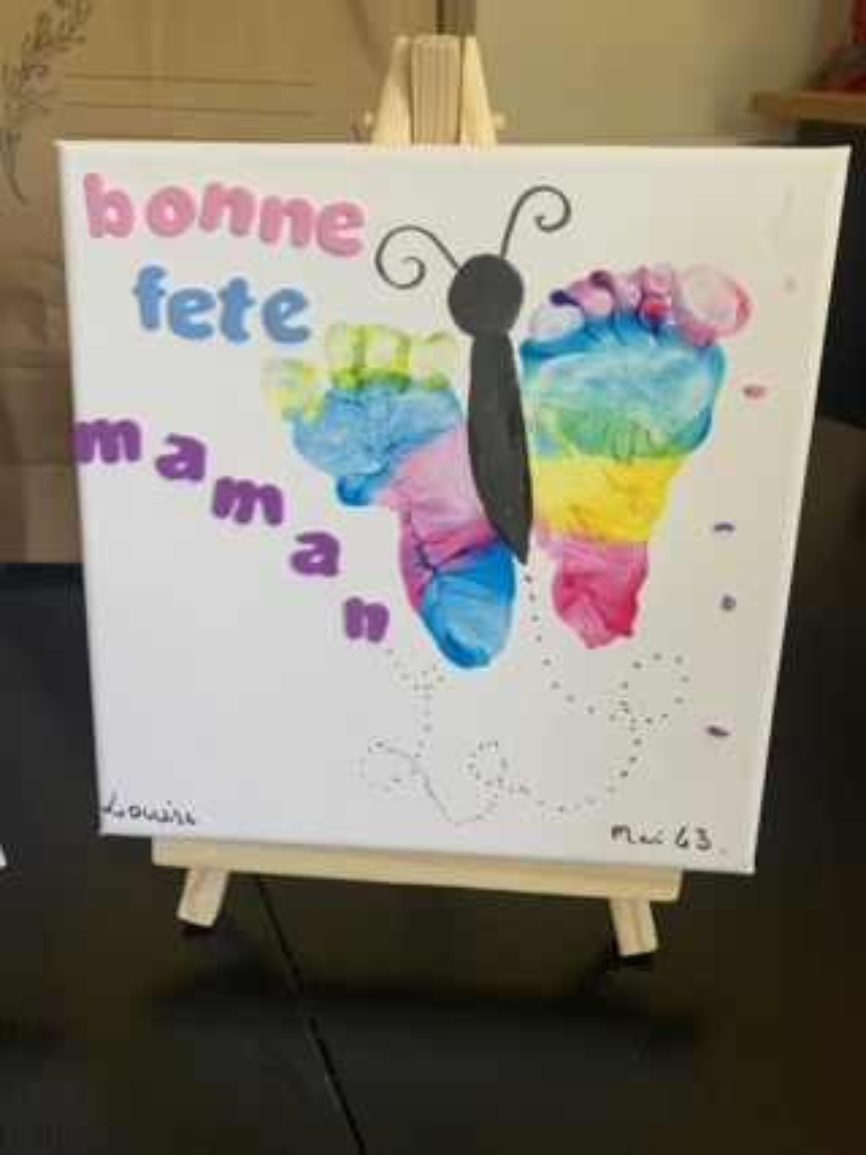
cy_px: 578
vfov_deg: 67.3
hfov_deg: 53.0
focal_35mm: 26
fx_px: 868
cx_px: 433
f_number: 1.8
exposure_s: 1/60
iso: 125
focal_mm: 4.25
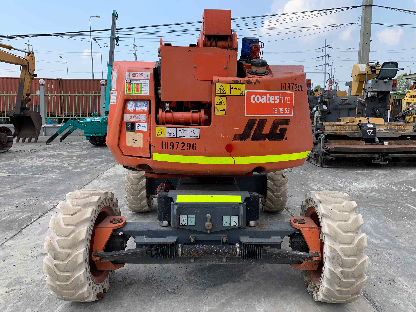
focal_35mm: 26
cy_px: 156
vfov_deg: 53.1
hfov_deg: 67.3
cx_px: 208
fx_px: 312
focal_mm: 4.25
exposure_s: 1/1368
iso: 25
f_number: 1.8
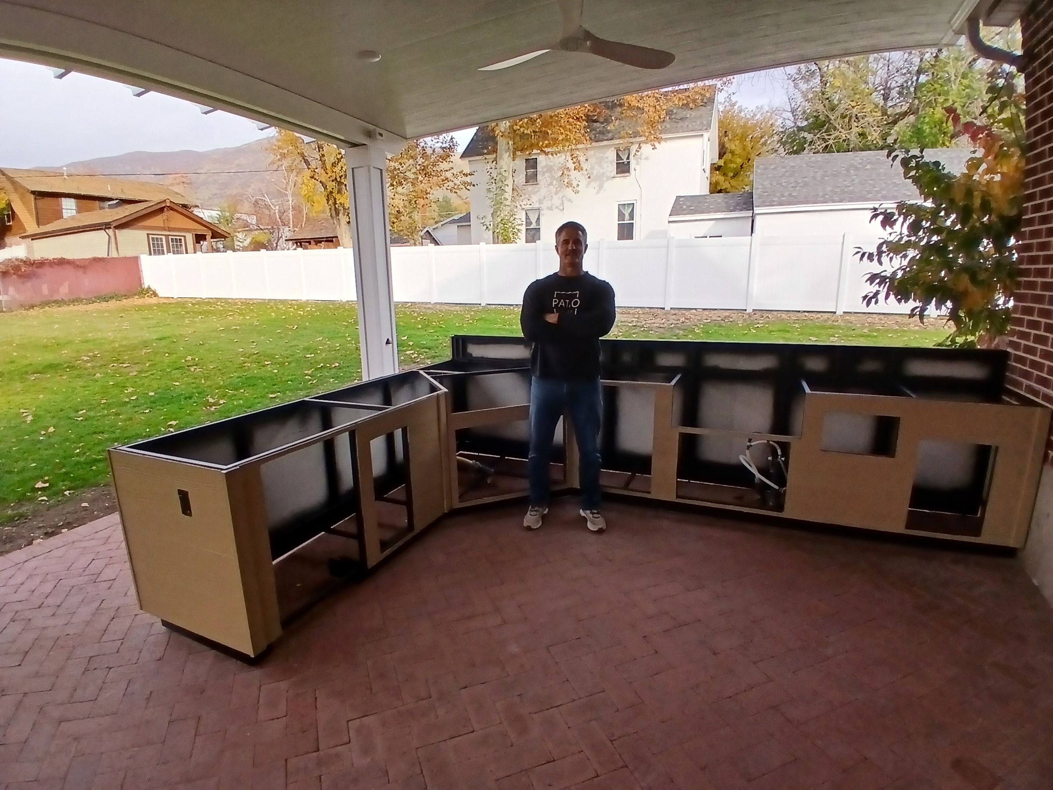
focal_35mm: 17
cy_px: 395
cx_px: 526
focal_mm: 1.4
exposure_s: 1/219
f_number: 2.2
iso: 50
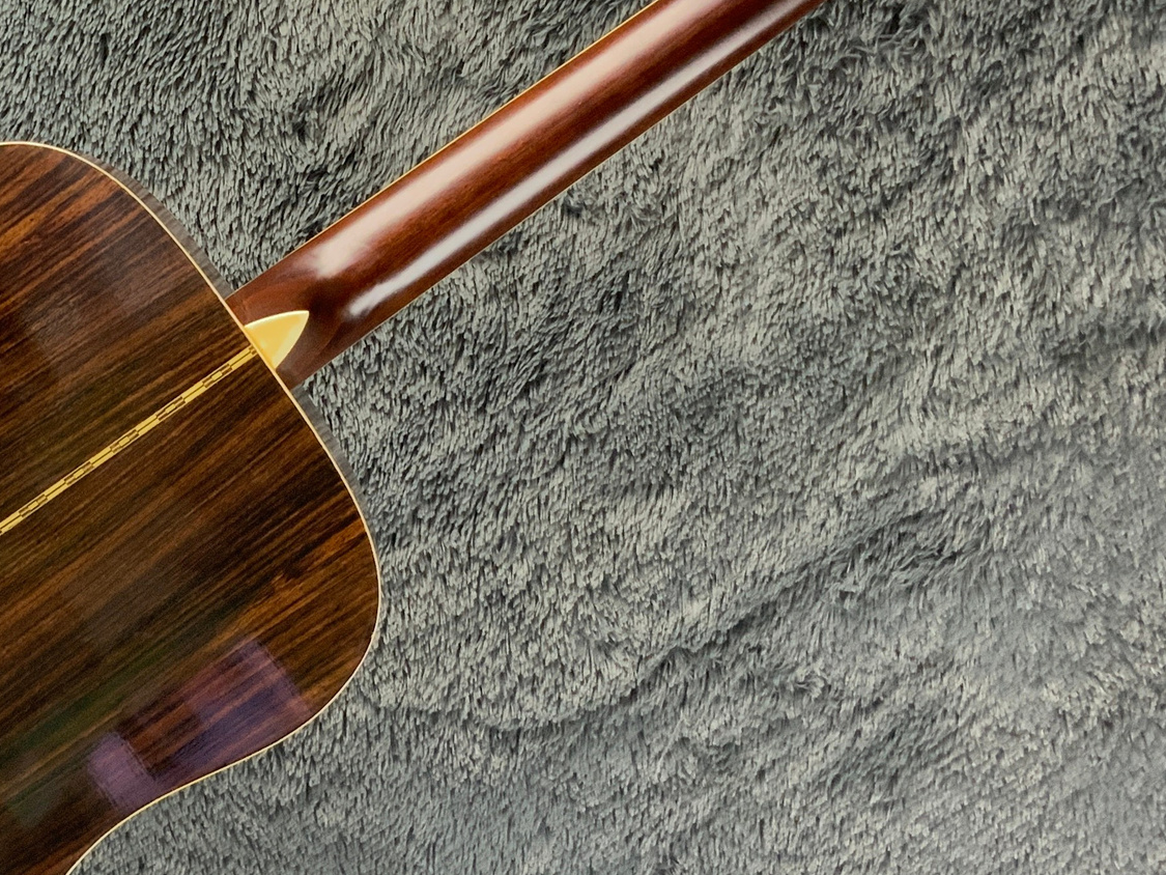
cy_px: 456
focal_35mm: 66
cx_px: 181
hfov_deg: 28.5
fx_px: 2223
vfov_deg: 22.3
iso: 100
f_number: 1.8
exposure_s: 1/50
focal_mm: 3
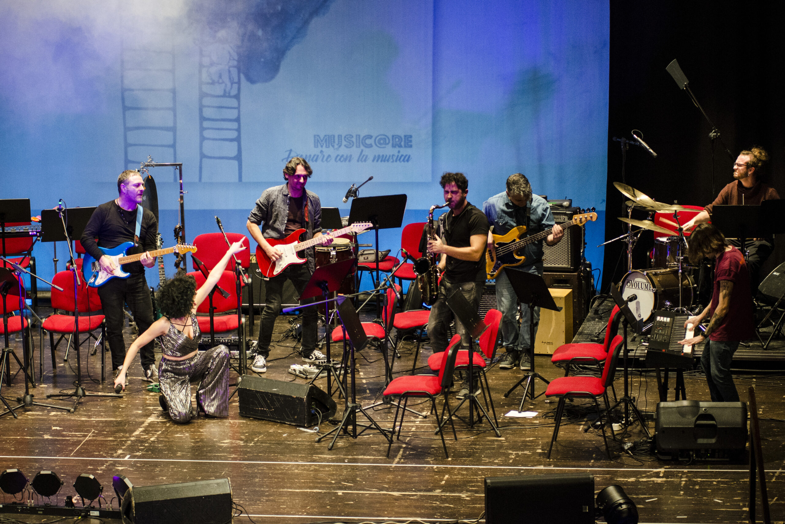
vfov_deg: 11.4
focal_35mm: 120
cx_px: 392
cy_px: 262
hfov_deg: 17.1
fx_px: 2617
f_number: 4
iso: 2200
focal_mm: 80
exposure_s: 1/125
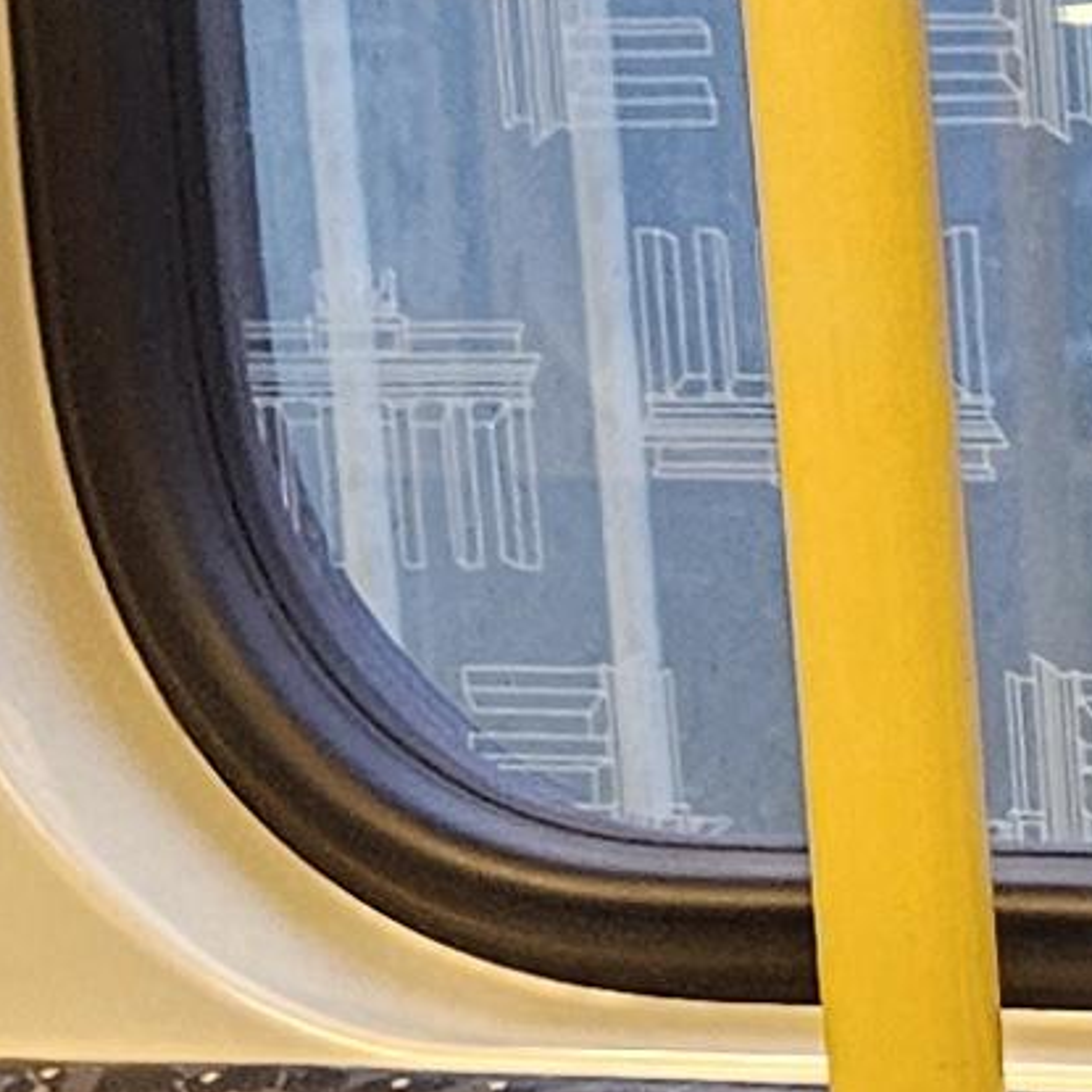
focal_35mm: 196
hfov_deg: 7.8
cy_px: 1166
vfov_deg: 8.9
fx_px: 6995
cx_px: 3265
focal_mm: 5.4
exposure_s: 1/142
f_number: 1.8
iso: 320
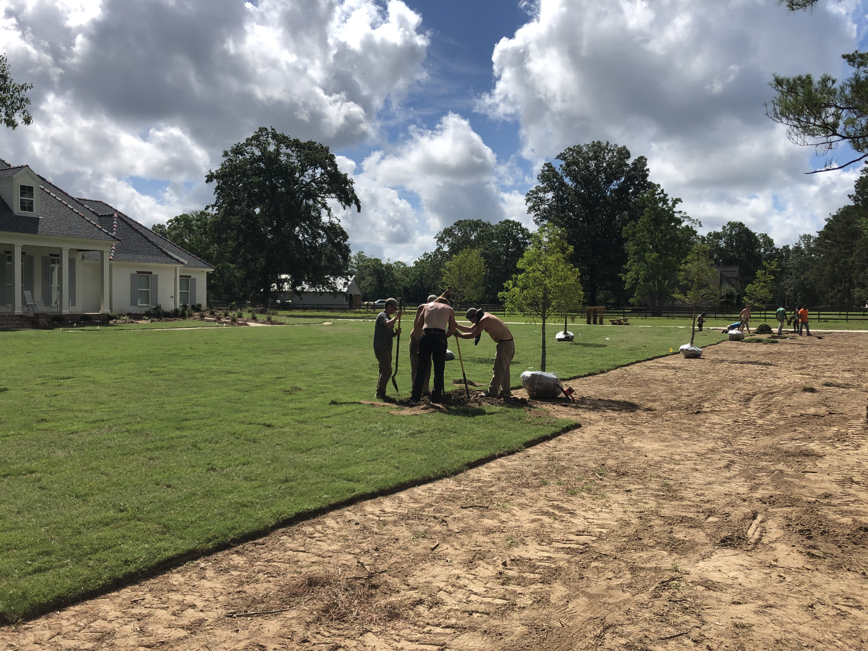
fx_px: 702
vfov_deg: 49.7
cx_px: 434
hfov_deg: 63.4
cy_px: 326
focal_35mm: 28
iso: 20
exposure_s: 1/3472
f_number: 1.8
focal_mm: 3.99
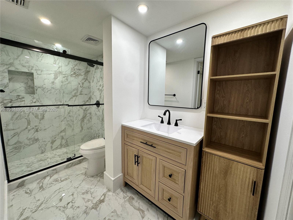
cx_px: 146
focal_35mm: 14
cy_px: 110
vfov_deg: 85.7
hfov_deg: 102.1
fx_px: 119
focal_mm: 2.22
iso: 125
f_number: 2.2
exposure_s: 1/120
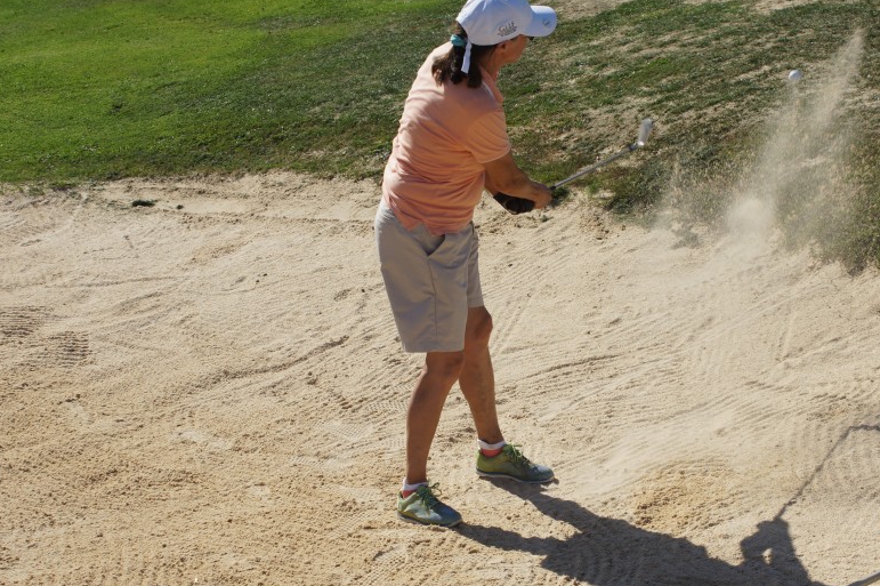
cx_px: 558
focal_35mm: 90
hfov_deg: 22.7
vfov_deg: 15.2
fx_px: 2190
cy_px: 324
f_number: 8
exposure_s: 1/320
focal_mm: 45
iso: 100
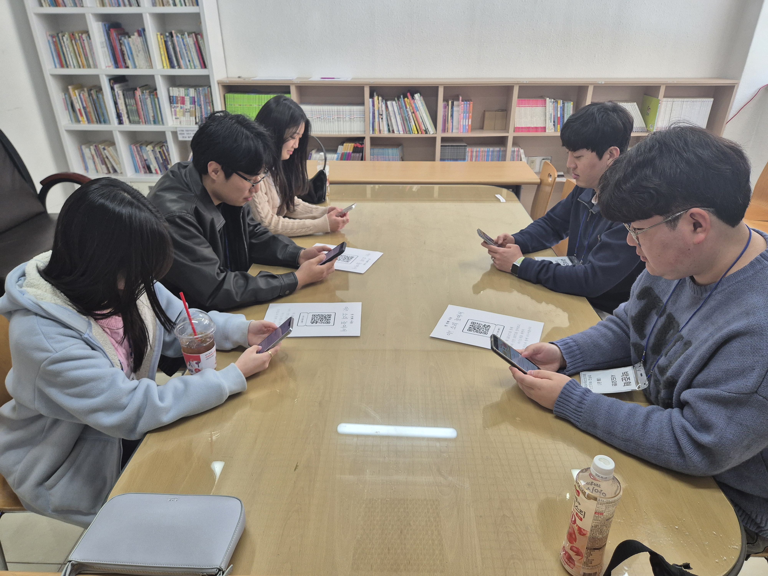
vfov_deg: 58.9
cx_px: 384
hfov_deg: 73.9
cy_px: 288
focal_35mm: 23
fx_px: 510
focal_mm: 5.4
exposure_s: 1/120
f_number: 1.8
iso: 160
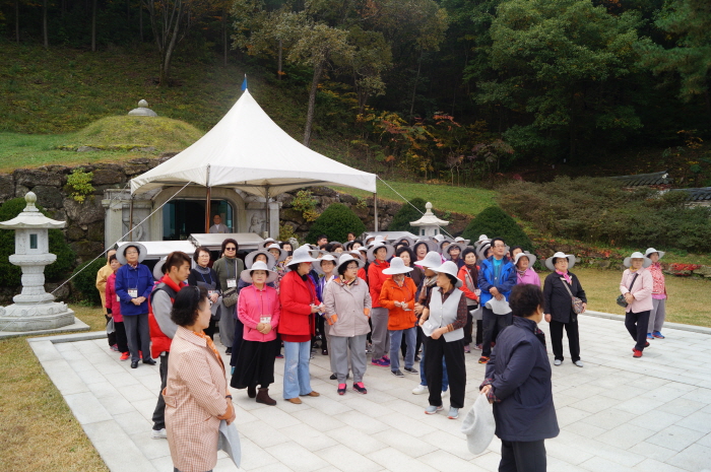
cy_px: 236
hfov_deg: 67.4
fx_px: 533
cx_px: 356
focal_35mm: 27
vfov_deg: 47.8
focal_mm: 18
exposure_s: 1/80
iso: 100
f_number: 8
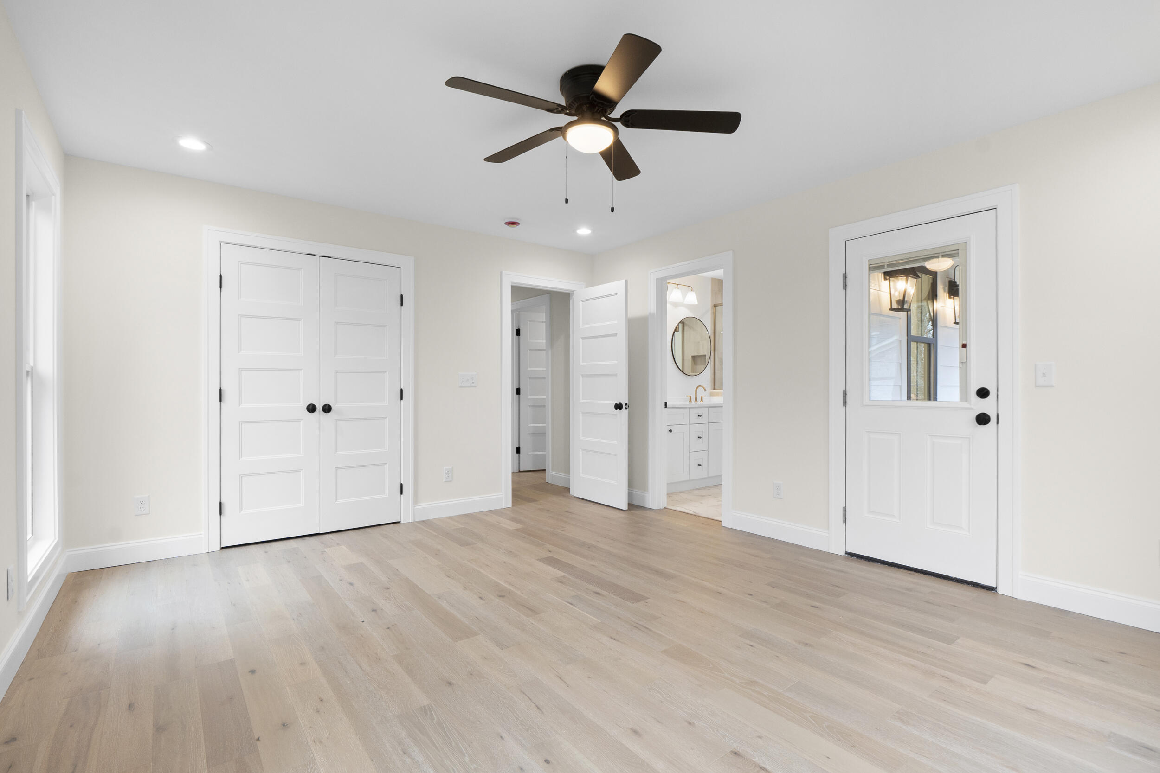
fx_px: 548
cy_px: 386
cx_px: 580
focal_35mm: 17
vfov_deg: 70.4
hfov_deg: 93.3
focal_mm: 11.5
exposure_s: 1/8
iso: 250
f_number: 9
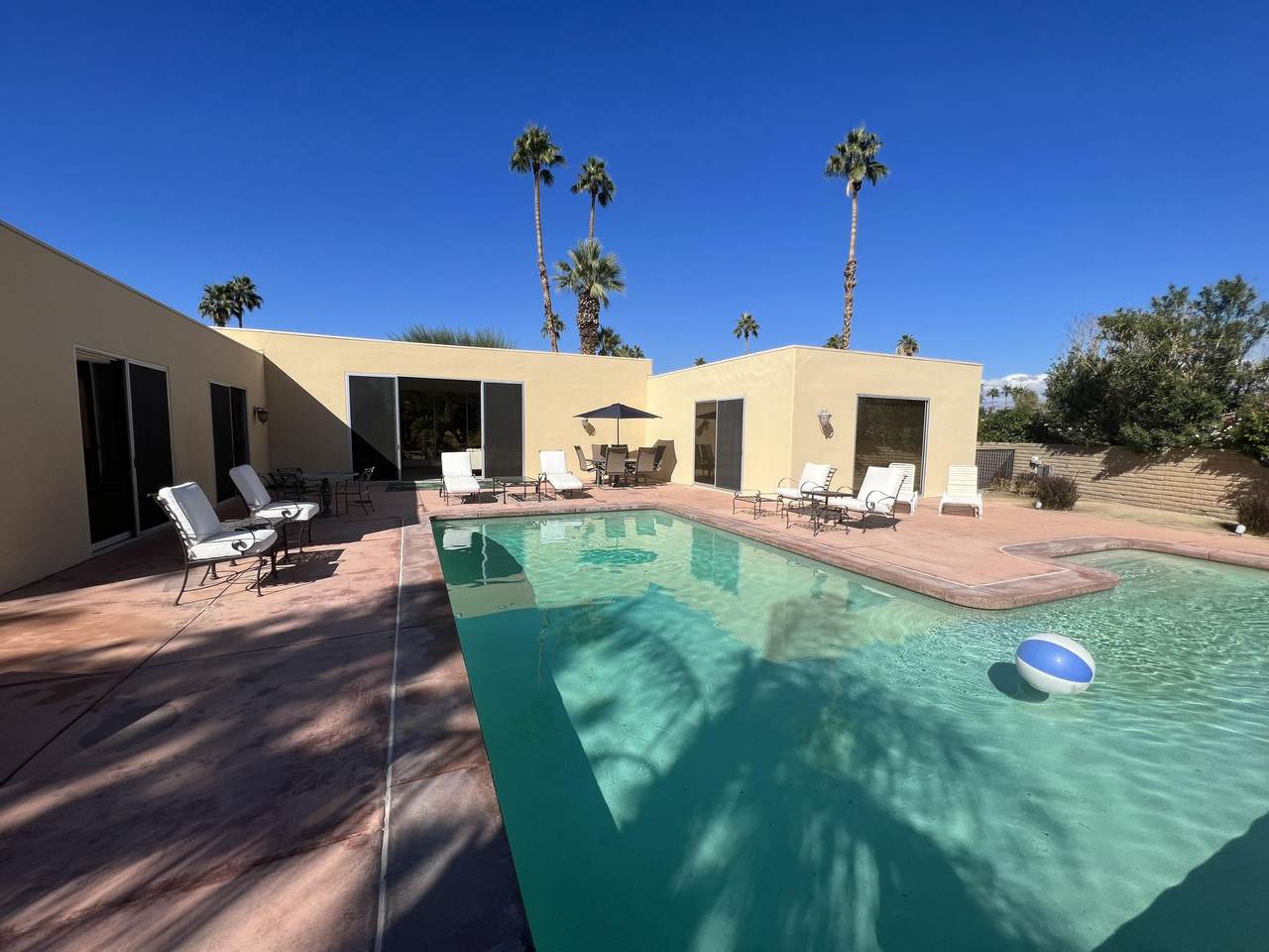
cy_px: 476
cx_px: 634
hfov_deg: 106.2
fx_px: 477
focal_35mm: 13
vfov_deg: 89.9
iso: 40
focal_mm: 1.57
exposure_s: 1/4065
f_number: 1.8
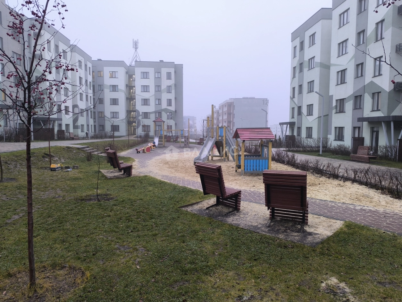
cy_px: 151
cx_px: 201
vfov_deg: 58.9
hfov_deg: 73.9
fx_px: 267
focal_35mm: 23
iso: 800
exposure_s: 1/99.9
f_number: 1.65
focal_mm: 6.14
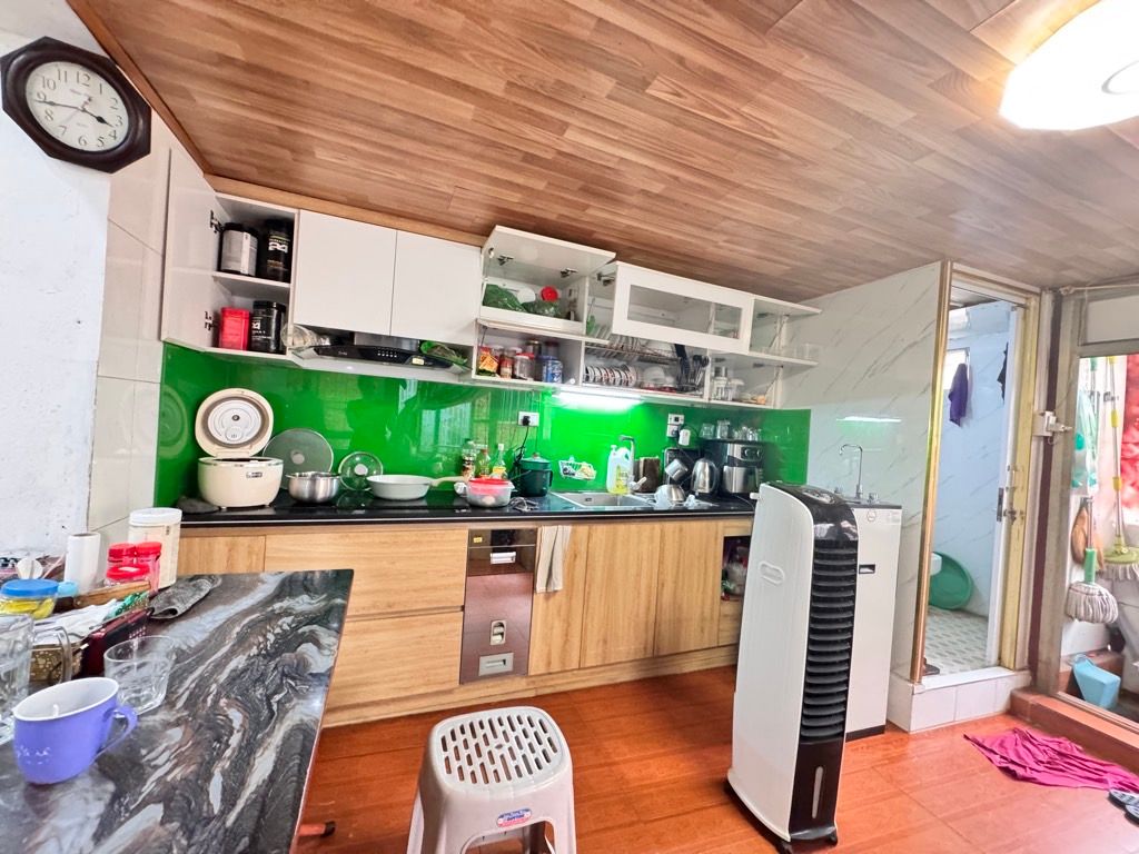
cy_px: 427
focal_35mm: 14
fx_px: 461
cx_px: 570
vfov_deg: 85.7
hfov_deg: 102.1
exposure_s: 1/50
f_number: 2.2
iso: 1000
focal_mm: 2.22
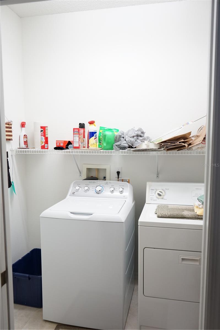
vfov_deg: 65.5
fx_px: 257
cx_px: 110
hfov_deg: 46.4
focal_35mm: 28
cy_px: 165
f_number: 4.5
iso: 1250
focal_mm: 28
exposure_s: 1/60
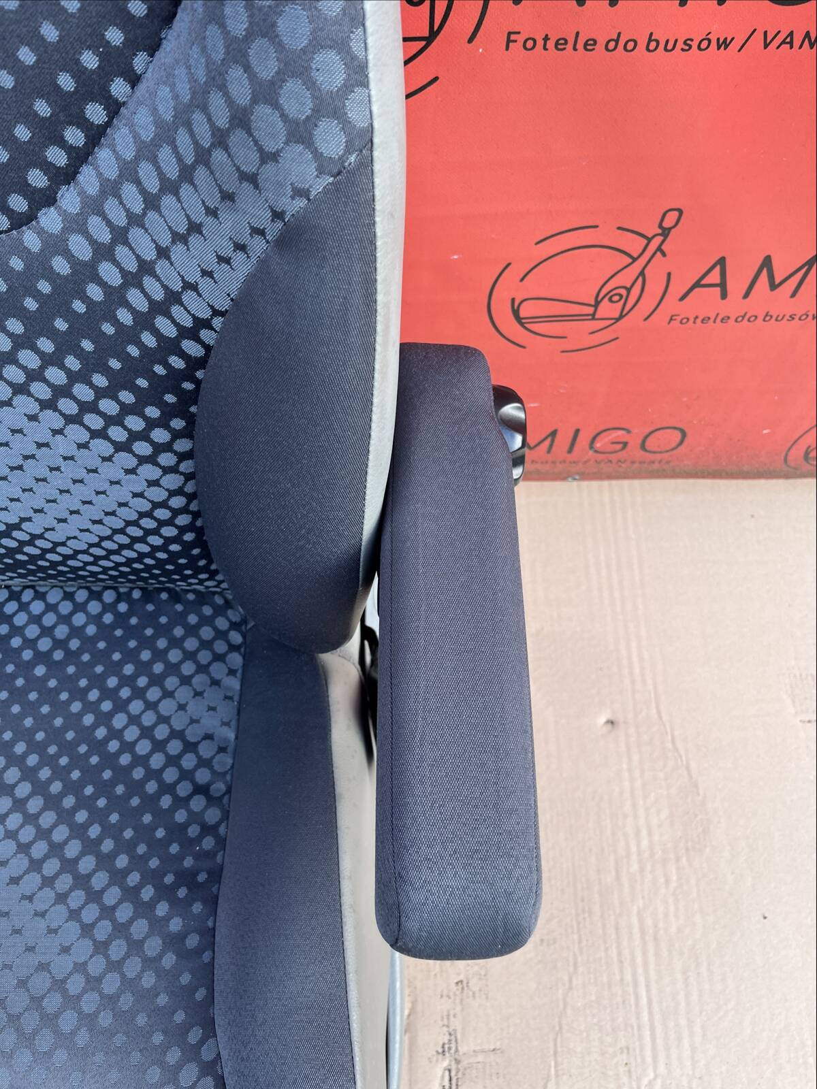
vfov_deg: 67.3
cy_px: 544
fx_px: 818
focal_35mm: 26
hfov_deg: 53.1
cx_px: 408
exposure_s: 1/148
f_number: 1.6
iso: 32
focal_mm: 5.1
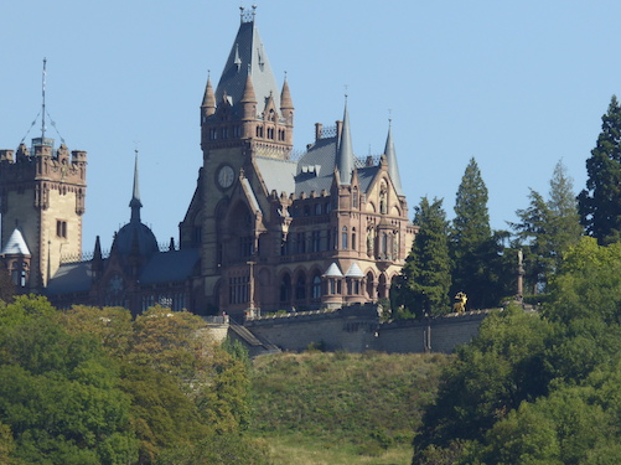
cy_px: 231
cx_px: 300
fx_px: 11850
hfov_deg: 3.0
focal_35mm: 661
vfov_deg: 2.2
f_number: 6
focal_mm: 83.4
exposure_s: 1/320
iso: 100
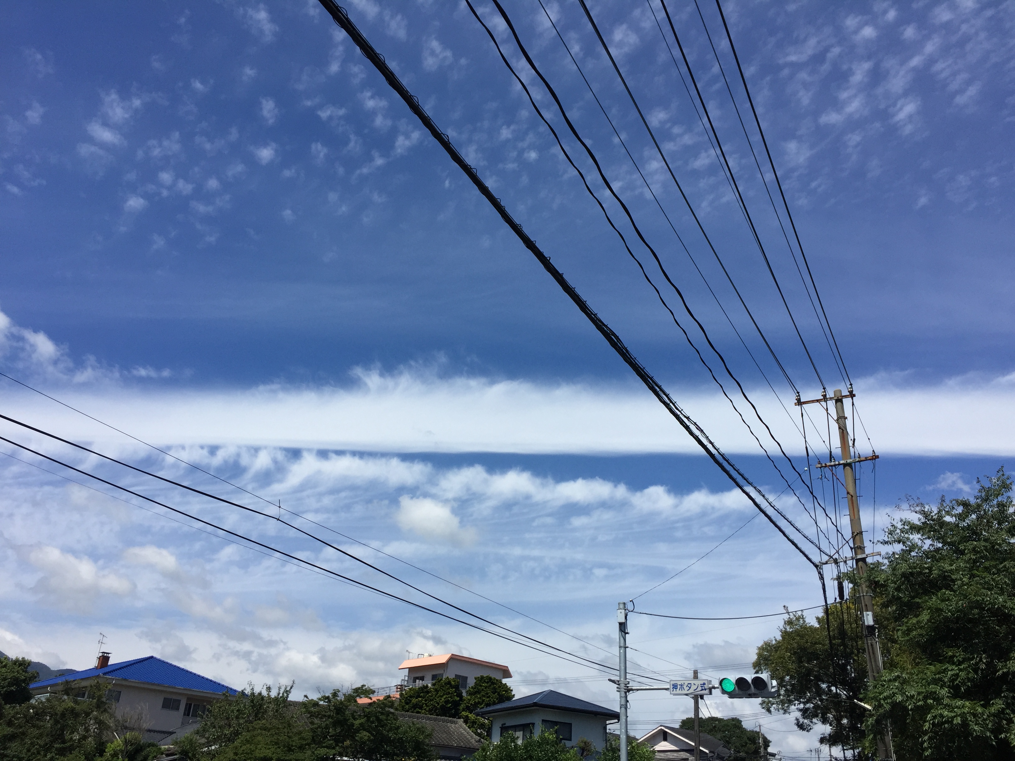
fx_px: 850
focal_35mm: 29
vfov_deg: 48.2
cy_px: 380
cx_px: 508
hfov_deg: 61.7
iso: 32
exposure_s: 1/3049
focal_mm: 4.15
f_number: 2.2
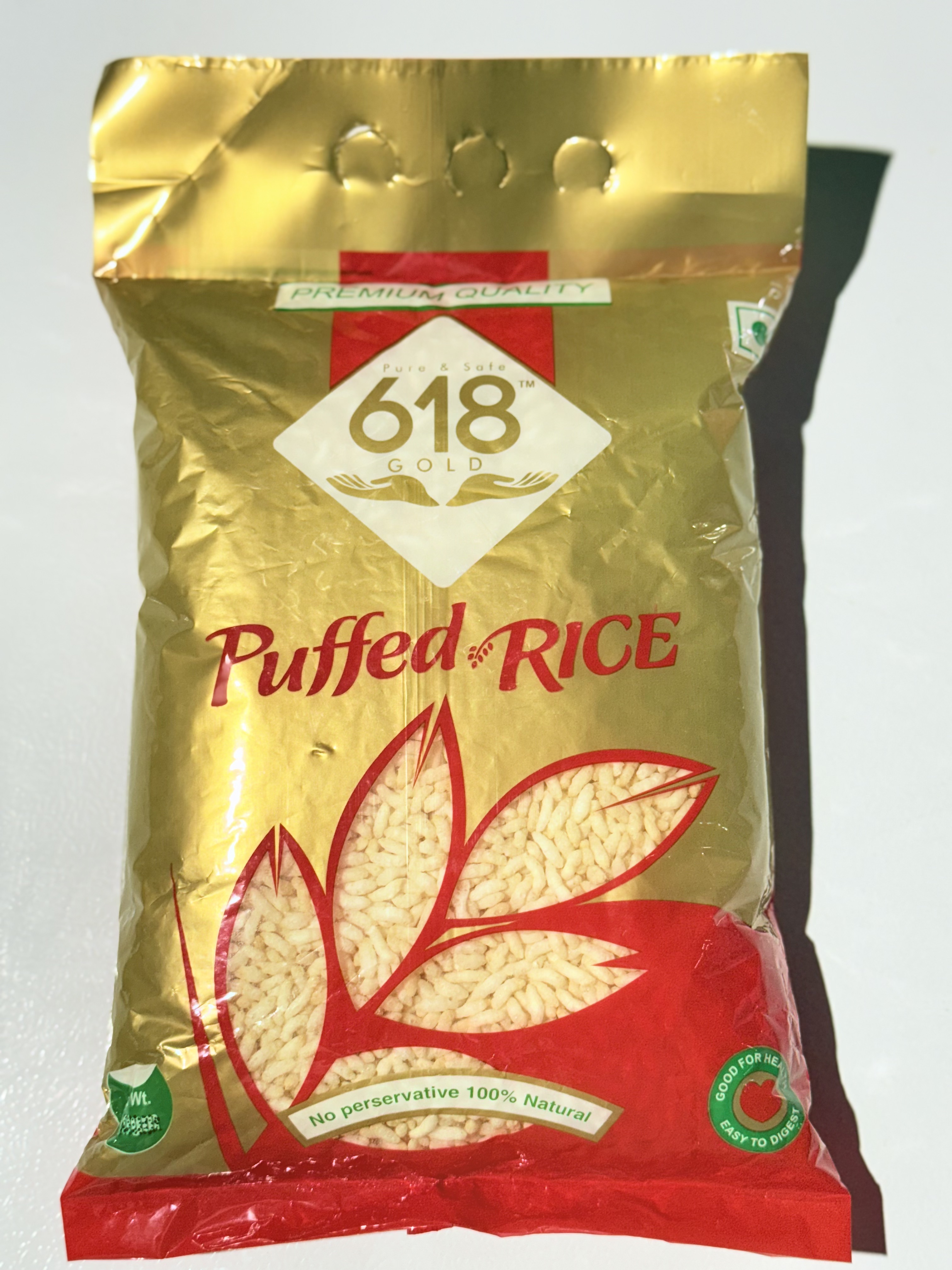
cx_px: 476
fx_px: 1760
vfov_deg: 39.7
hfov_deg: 30.3
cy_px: 635
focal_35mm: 48
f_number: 1.78
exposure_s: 1/50
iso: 80
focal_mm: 6.76
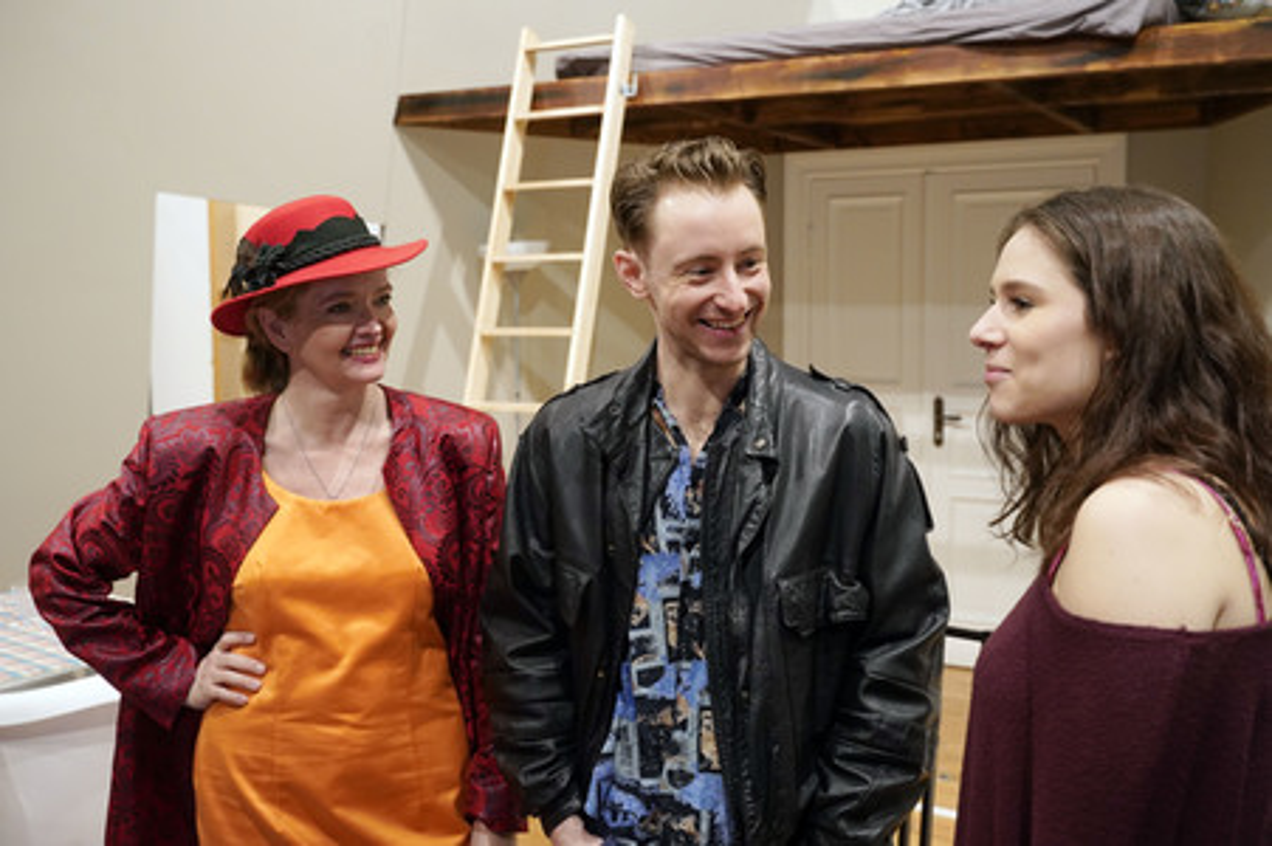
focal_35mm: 37
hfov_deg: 51.9
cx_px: 636
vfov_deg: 35.9
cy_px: 423
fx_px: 1306
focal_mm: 37
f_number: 4.5
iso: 3200
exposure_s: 1/100
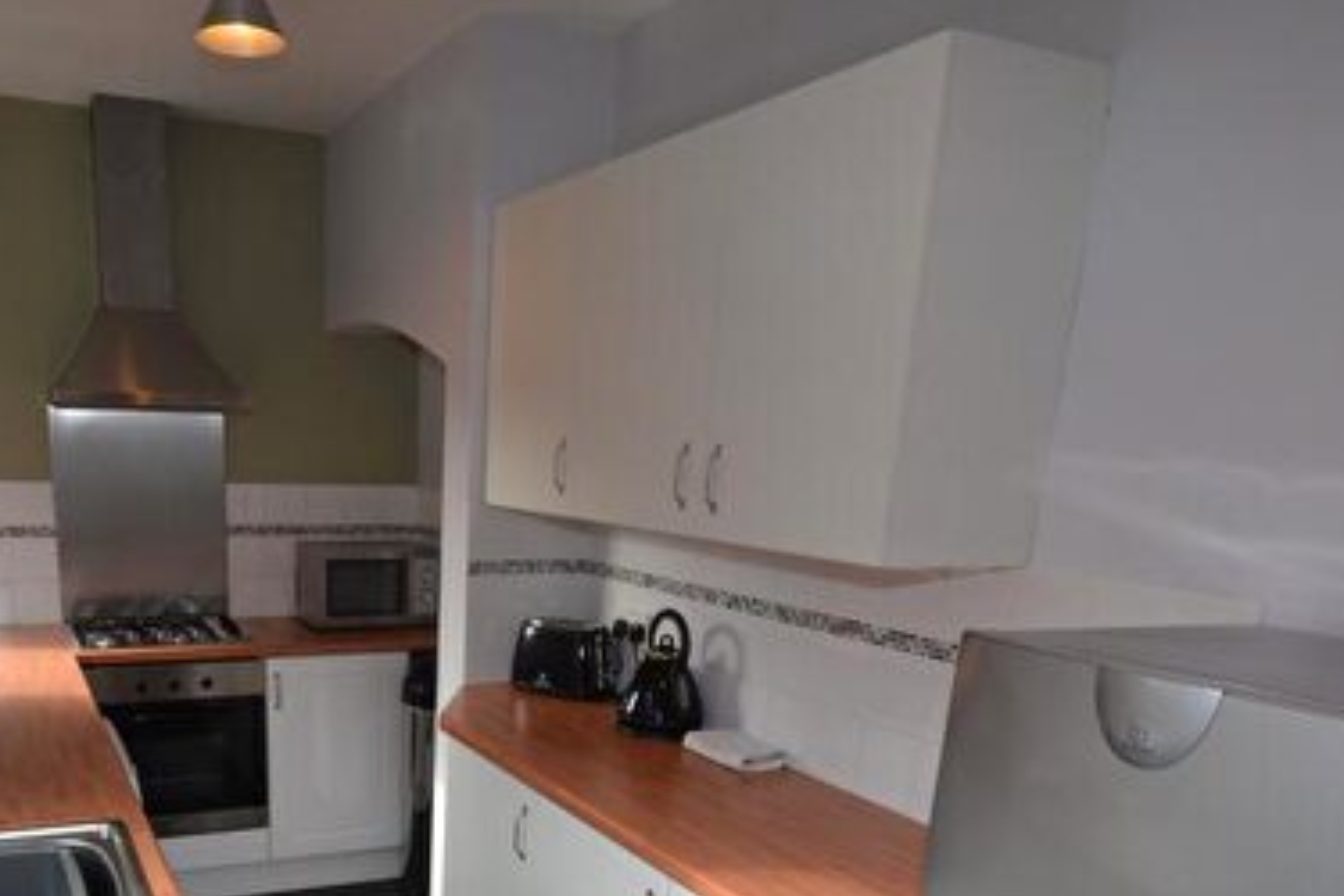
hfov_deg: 64.2
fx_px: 1045
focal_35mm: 28
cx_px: 473
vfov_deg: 42.2
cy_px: 823
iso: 400
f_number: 5
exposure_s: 1/100
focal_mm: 10
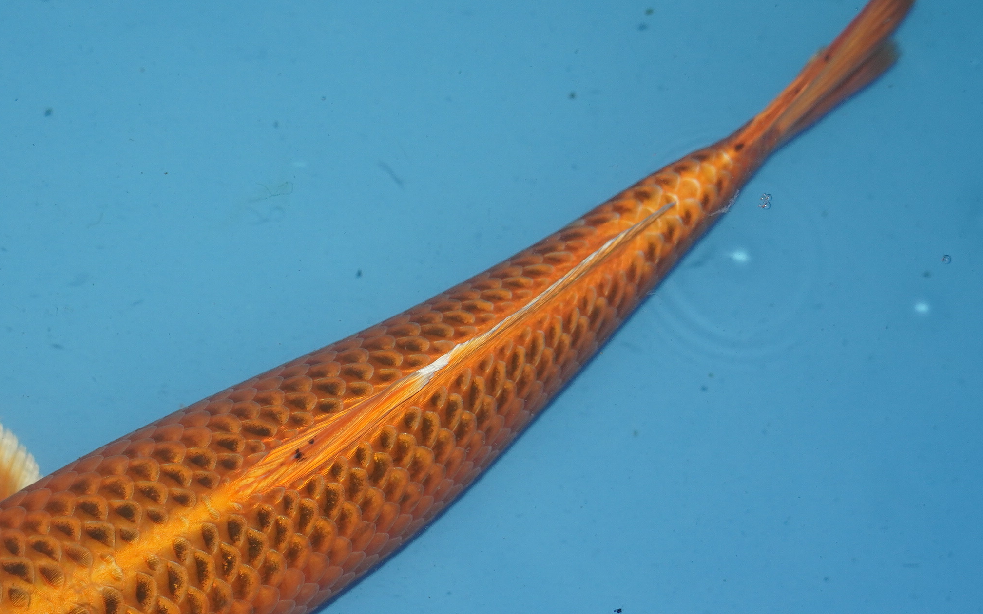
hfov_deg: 25.2
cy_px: 467
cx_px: 401
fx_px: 2197
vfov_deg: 15.8
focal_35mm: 82
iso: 640
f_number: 4.5
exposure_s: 1/160
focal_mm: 36
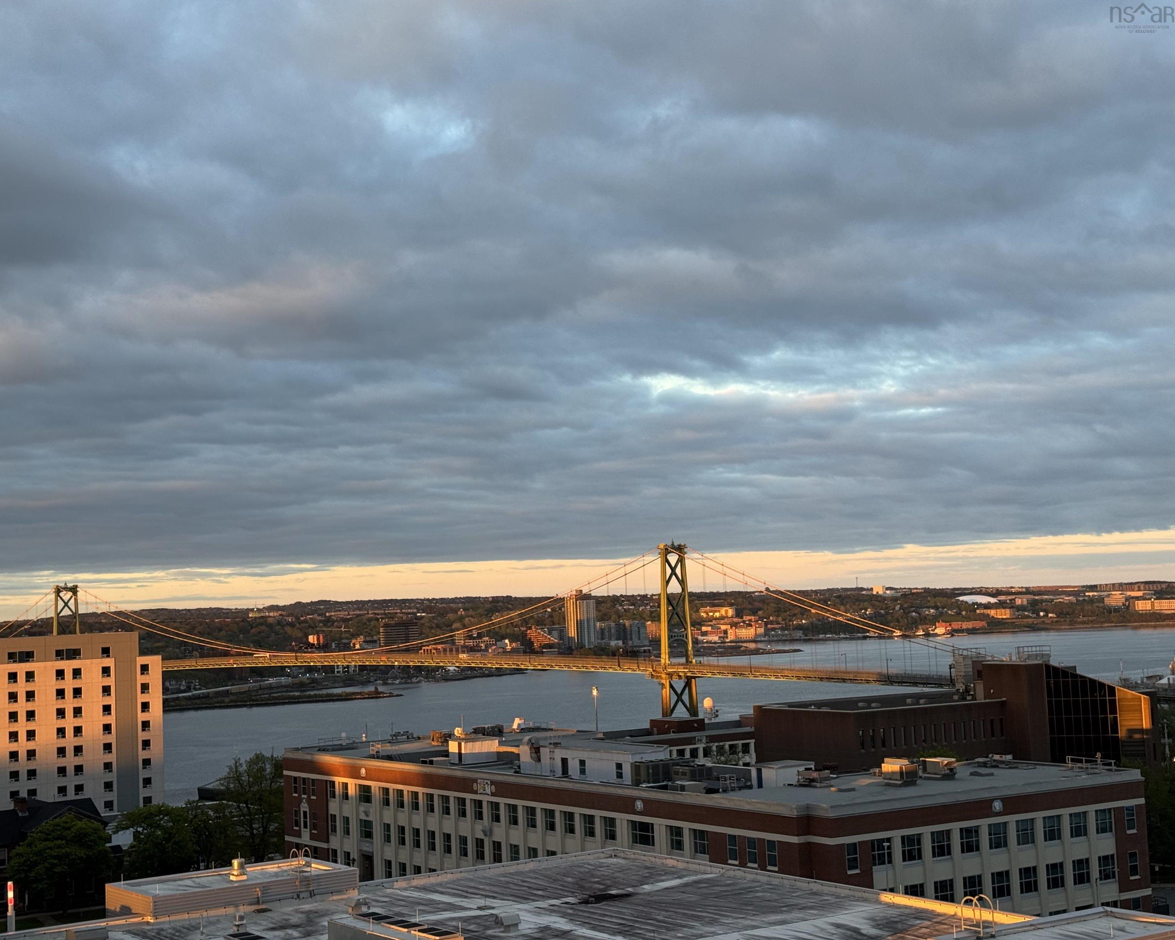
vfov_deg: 29.7
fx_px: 1774
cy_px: 472
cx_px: 541
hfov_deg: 36.6
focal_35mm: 51
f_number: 1.78
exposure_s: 1/197
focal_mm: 6.76
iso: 50
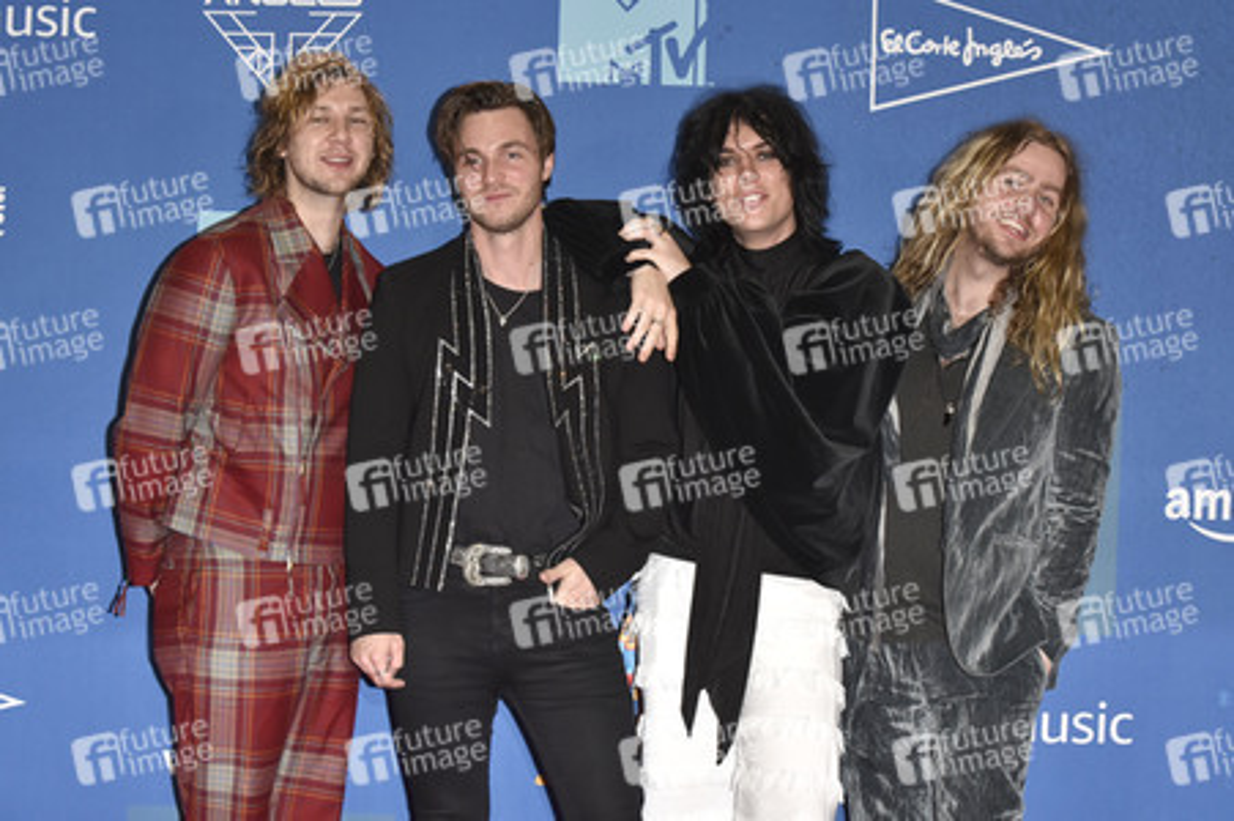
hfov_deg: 10.3
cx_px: 617
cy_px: 410
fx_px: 6850
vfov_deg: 6.9
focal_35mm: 200
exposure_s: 1/250
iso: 1600
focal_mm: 200
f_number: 6.3
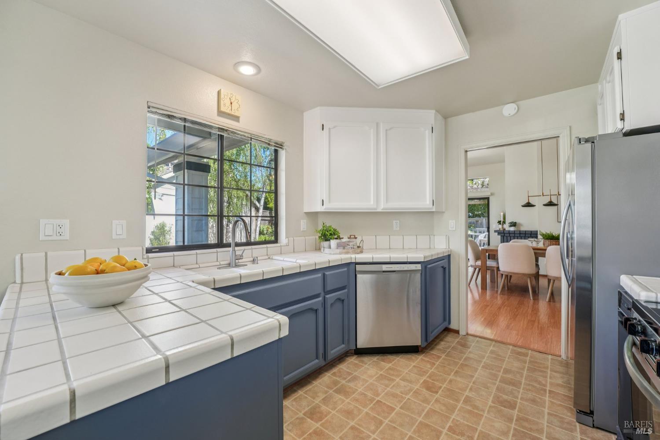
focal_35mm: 14
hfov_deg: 104.3
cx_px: 330
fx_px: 257
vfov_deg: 81.2
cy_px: 220
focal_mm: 14
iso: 800
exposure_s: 1/40
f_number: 8
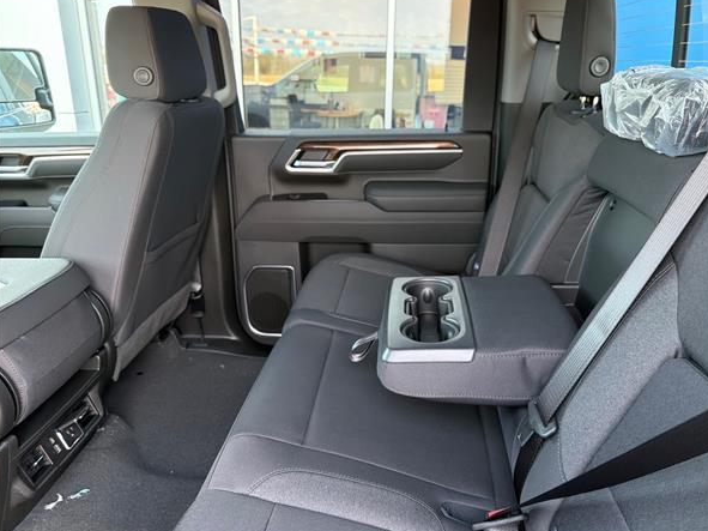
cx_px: 377
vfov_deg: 53.0
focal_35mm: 26
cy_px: 271
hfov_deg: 67.2
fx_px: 532
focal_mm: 6.76
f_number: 1.78
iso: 200
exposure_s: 1/72
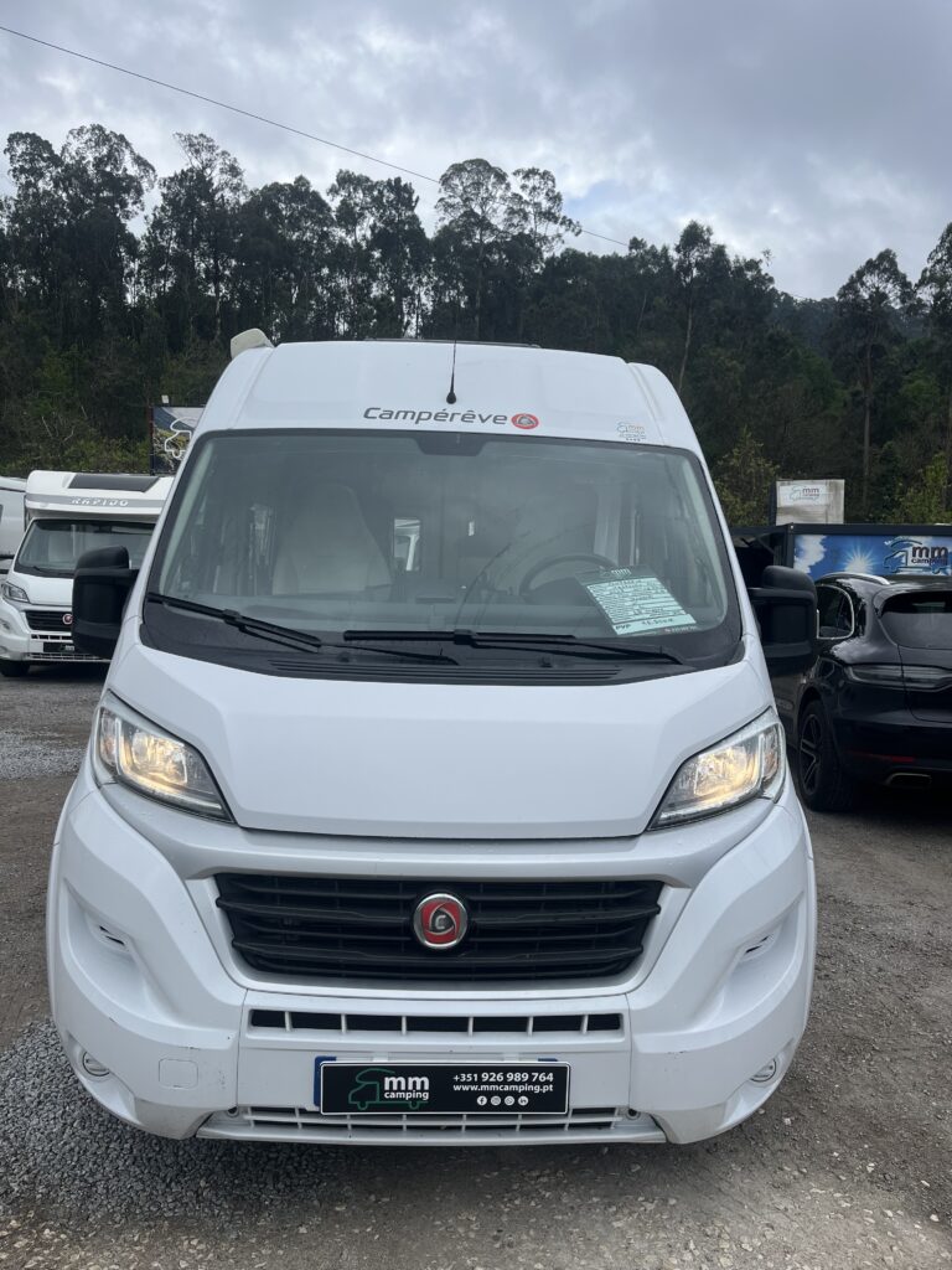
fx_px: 953
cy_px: 635
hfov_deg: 53.1
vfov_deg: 67.3
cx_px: 476
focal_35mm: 26
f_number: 1.6
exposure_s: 1/3413
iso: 50
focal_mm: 5.1
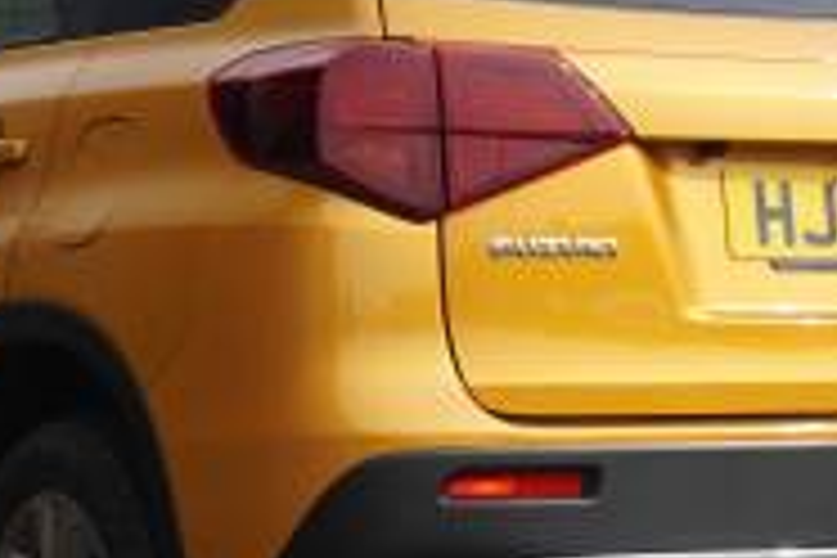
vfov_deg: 6.7
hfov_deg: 10.0
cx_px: 364
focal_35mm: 206
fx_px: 4789
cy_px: 194
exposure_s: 1/160
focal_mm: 40
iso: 100
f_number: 5.6
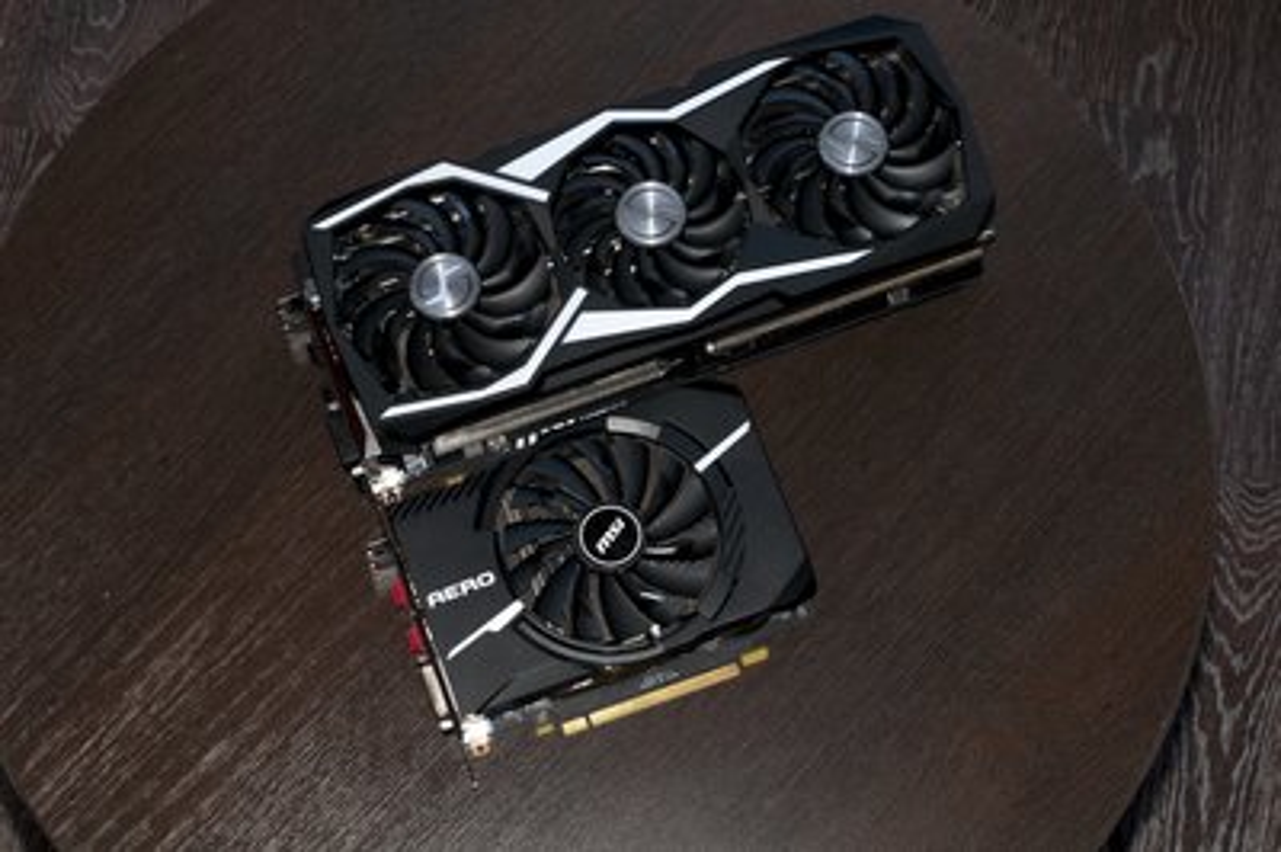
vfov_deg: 18.2
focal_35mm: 75
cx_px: 640
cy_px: 426
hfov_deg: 27.0
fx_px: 2666
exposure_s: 1/13
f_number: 16
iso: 800
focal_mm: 50
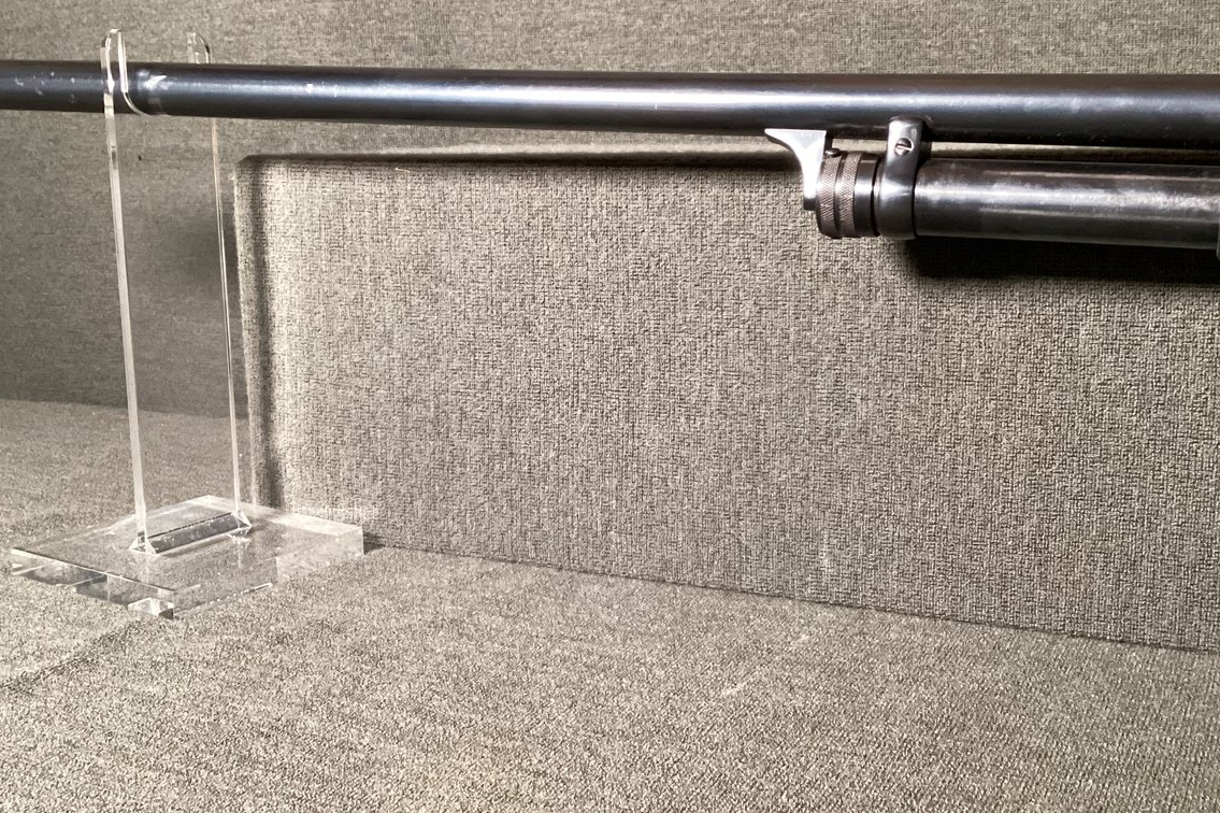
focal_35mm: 43
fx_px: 1457
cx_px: 596
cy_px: 379
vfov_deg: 31.2
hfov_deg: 45.4
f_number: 2.4
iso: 320
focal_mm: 3.3
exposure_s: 1/40
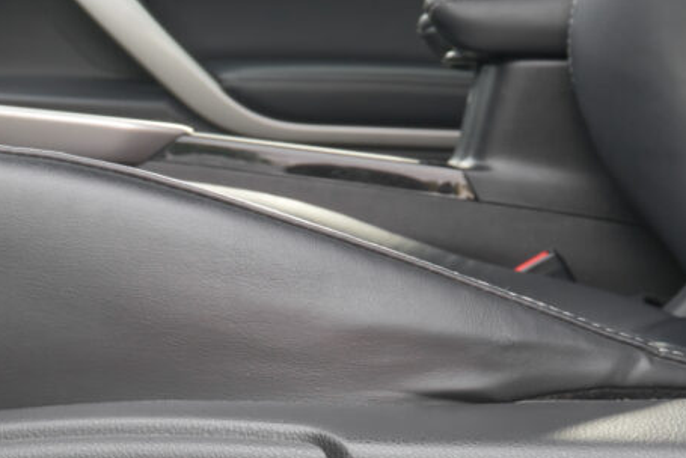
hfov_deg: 20.3
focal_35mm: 99
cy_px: 463
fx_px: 1888
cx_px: 90
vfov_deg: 13.6
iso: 2000
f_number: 9
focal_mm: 29.6
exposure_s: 1/80
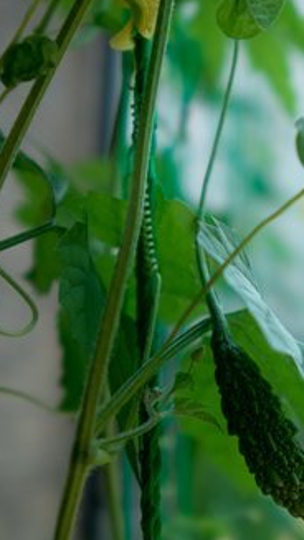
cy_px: 306
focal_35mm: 84
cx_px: 343
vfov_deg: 25.3
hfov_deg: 14.1
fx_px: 1203
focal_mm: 24.2
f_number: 2.8
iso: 100
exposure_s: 1/250
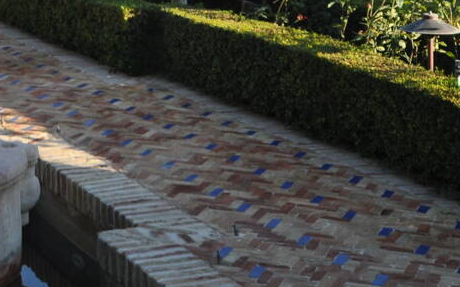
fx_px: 1353
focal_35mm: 108
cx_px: -47
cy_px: -178
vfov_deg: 11.5
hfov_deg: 18.5
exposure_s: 1/200
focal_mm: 20
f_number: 7.1
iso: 200
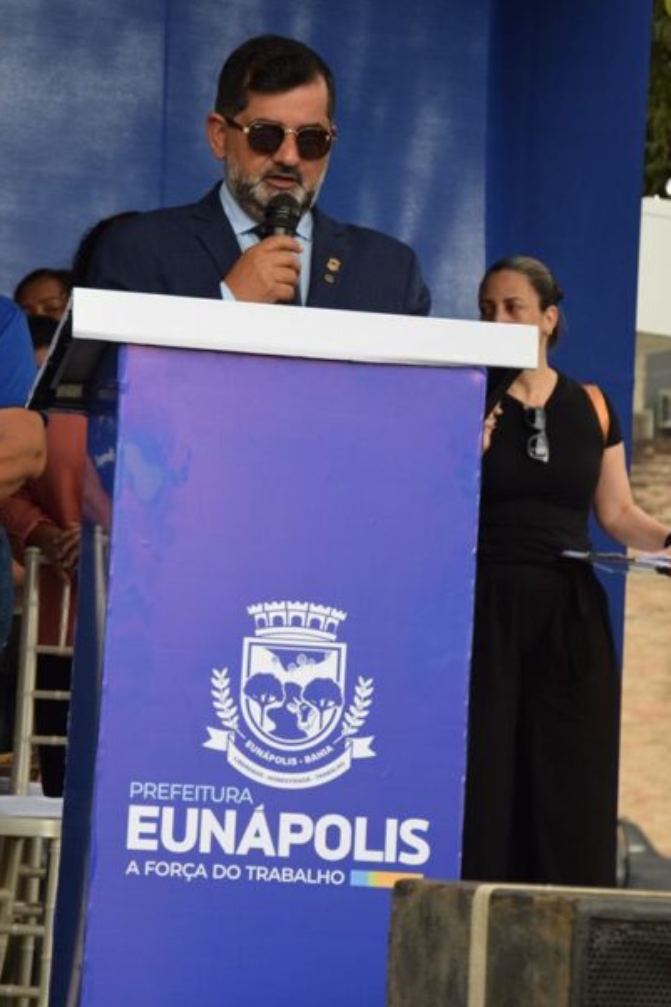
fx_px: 4140
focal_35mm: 148
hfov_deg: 9.3
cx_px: 315
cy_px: 480
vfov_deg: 13.9
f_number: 5.3
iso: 800
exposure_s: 1/160
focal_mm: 80
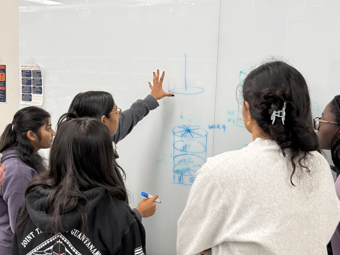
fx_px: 471
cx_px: 170
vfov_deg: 30.3
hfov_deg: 39.7
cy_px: 128
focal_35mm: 48
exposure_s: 1/120
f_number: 1.78
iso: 80
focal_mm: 6.76
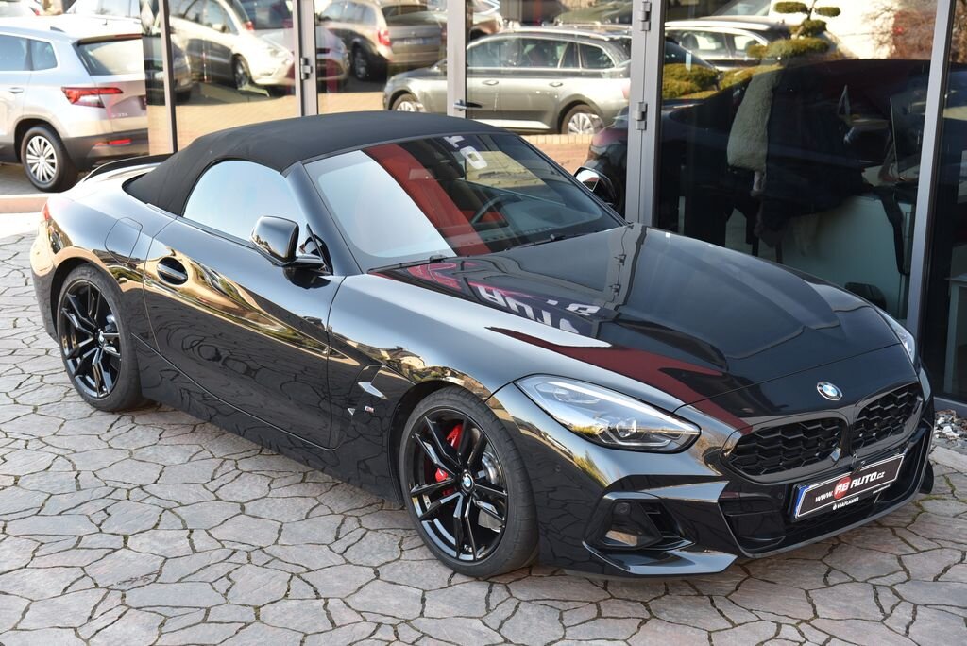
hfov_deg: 32.4
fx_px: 1666
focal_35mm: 62
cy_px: 323
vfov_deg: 21.9
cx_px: 484
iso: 500
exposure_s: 1/100
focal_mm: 62
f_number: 5
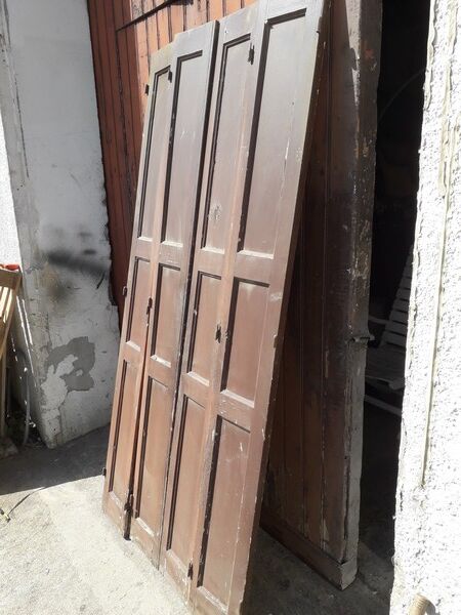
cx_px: 230
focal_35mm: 27
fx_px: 479
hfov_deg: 51.4
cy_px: 308
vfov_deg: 65.3
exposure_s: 1/1063
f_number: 1.9
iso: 40
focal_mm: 3.6
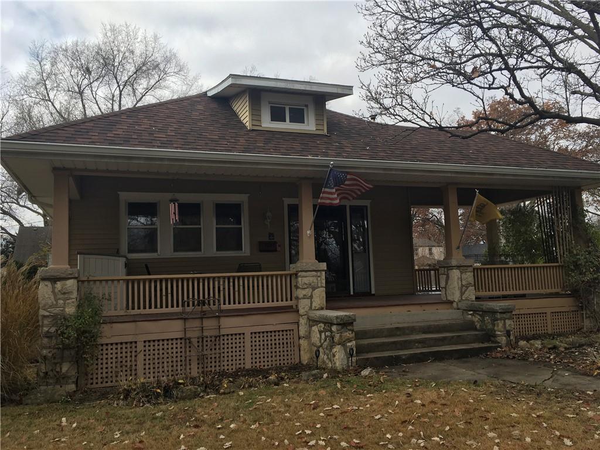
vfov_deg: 48.2
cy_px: 225
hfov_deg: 61.7
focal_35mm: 29
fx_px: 503
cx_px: 300
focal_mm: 4.15
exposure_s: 1/646
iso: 25
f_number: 2.2
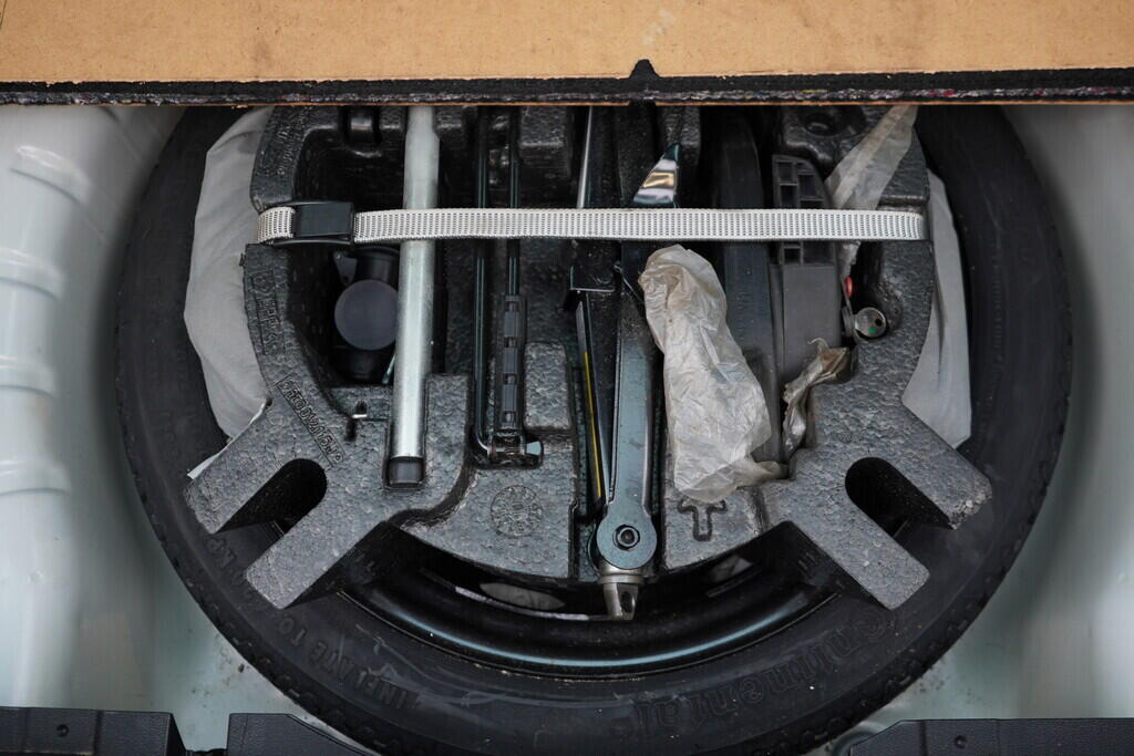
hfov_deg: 53.1
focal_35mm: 36
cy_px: 378
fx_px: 1134
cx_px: 567
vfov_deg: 36.9
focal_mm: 24
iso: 160
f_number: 2.8
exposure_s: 1/40
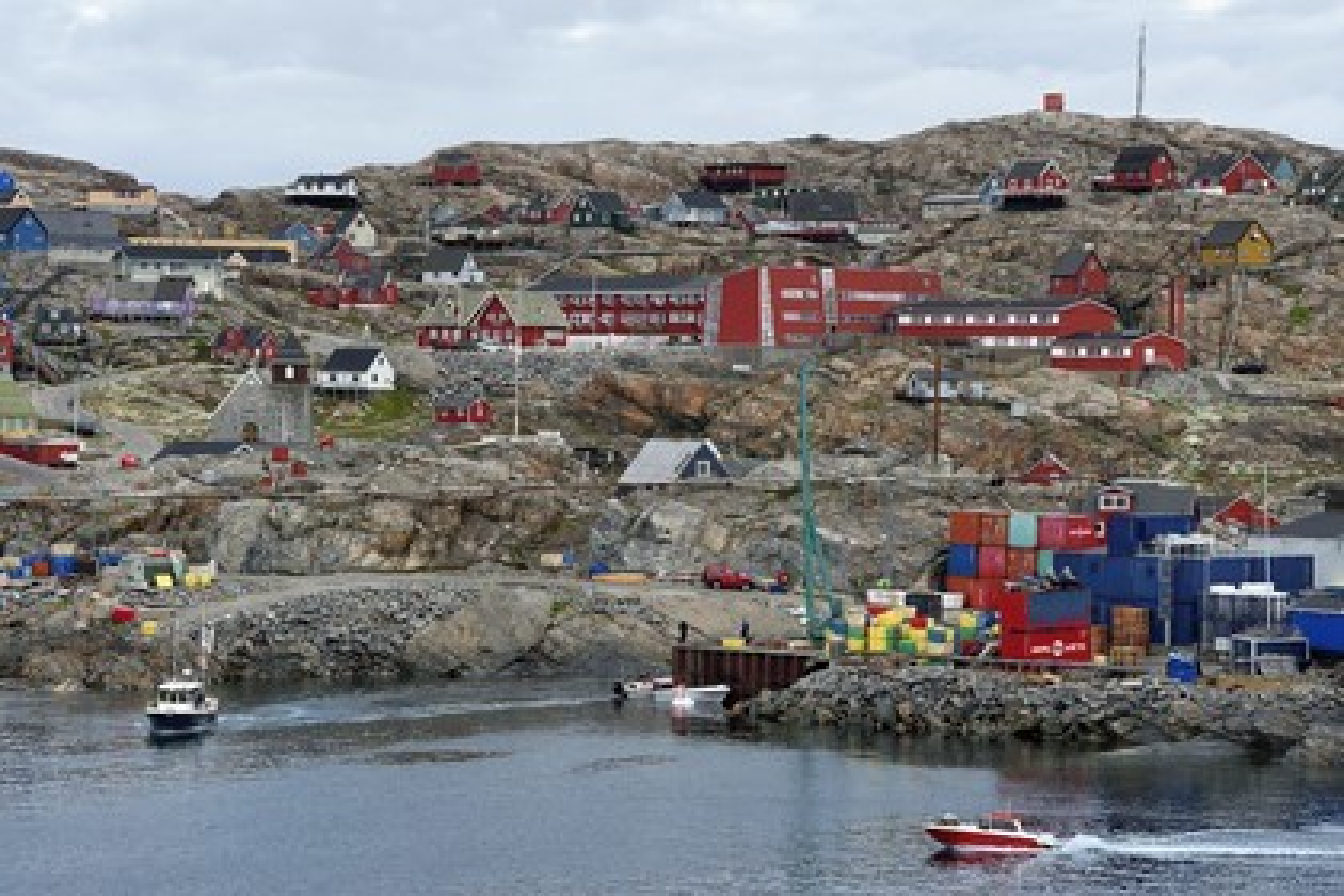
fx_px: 4480
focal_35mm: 120
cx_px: 672
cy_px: 448
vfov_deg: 11.4
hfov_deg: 17.1
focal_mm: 120
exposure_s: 1/250
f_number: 10
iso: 400
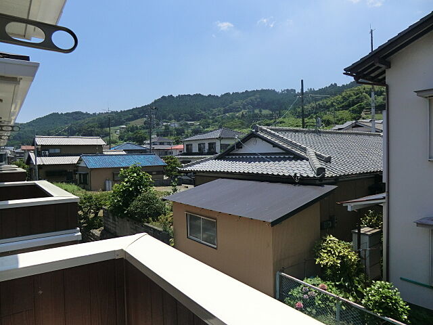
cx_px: 216
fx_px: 300
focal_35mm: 24
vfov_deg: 56.8
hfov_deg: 71.6
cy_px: 162
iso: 80
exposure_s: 1/250
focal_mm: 4.3
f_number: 7.5
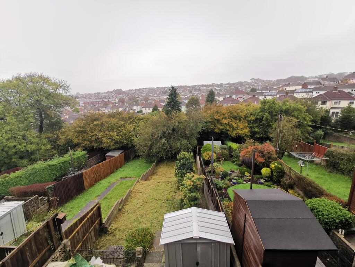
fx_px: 174
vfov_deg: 74.7
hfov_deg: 91.0
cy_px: 134
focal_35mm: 17
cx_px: 178
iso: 125
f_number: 2.2
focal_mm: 2.26
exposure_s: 1/50
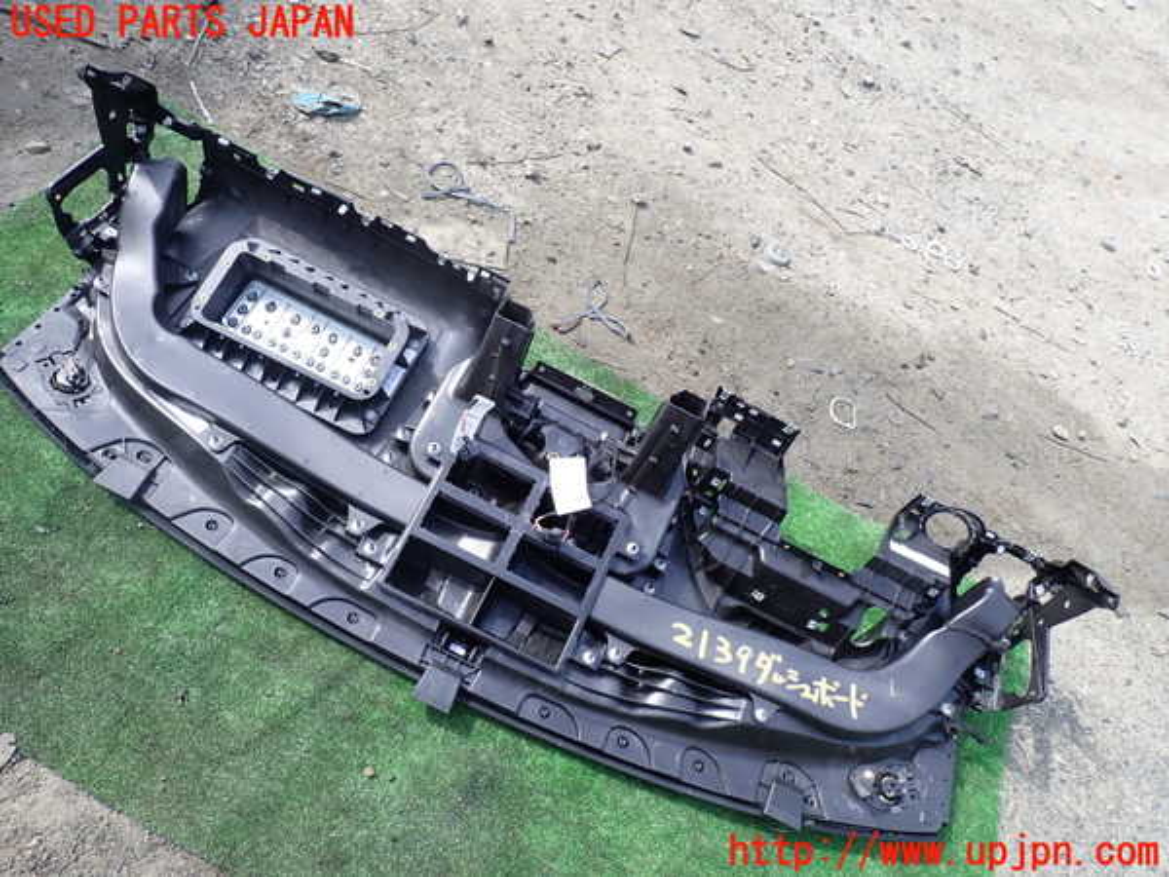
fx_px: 844
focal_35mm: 25
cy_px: 438
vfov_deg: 54.9
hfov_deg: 69.4
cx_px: 584
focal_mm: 4.5
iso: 100
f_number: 2.8
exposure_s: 1/250
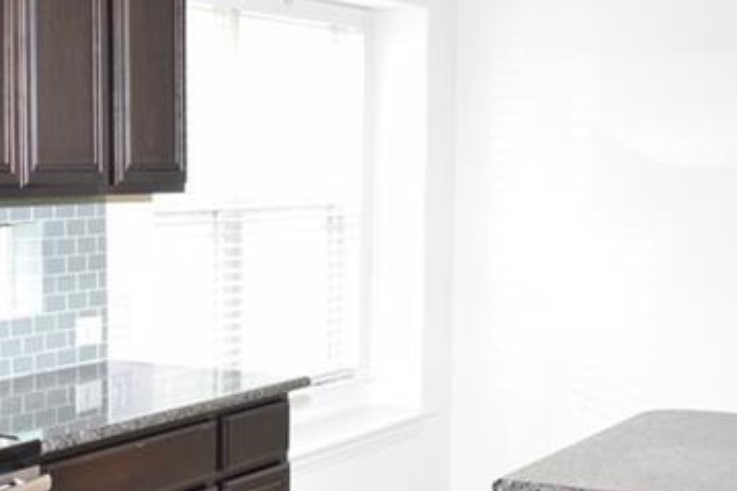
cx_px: 96
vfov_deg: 17.7
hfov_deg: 25.6
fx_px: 1576
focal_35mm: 77
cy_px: 320
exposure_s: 1/60
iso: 400
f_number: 4
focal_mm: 18
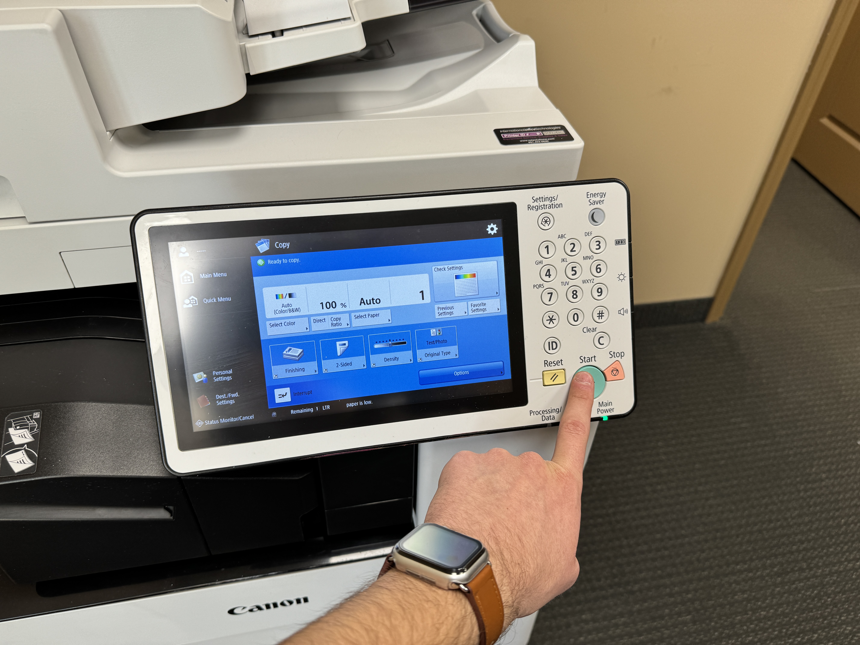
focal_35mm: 24
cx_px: 430
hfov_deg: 71.6
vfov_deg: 56.8
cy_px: 322
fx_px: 596
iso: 100
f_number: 1.78
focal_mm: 6.86
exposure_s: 1/120
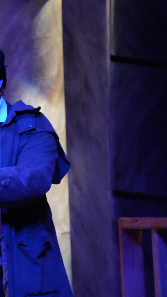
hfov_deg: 2.6
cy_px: 148
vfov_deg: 4.6
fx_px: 3716
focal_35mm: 472
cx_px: -41
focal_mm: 300
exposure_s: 1/200
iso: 12800
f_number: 6.3
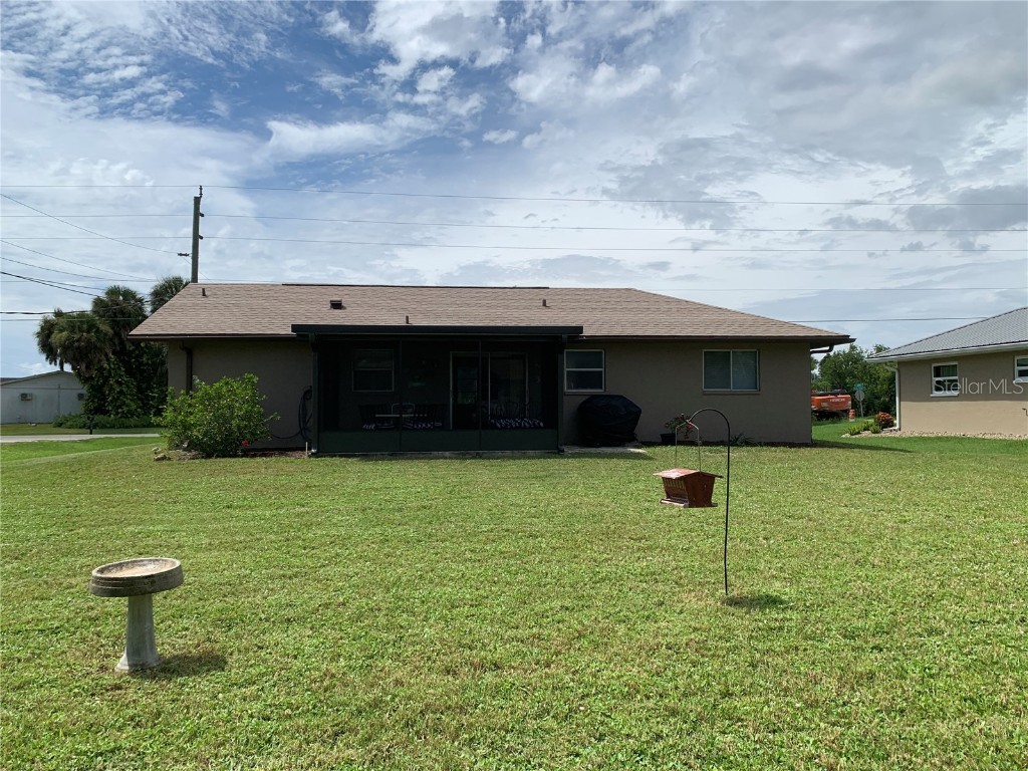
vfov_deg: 53.1
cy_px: 386
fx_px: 772
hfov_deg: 67.3
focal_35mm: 26
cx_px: 514
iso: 25
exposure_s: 1/4274
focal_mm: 4.25
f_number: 1.8
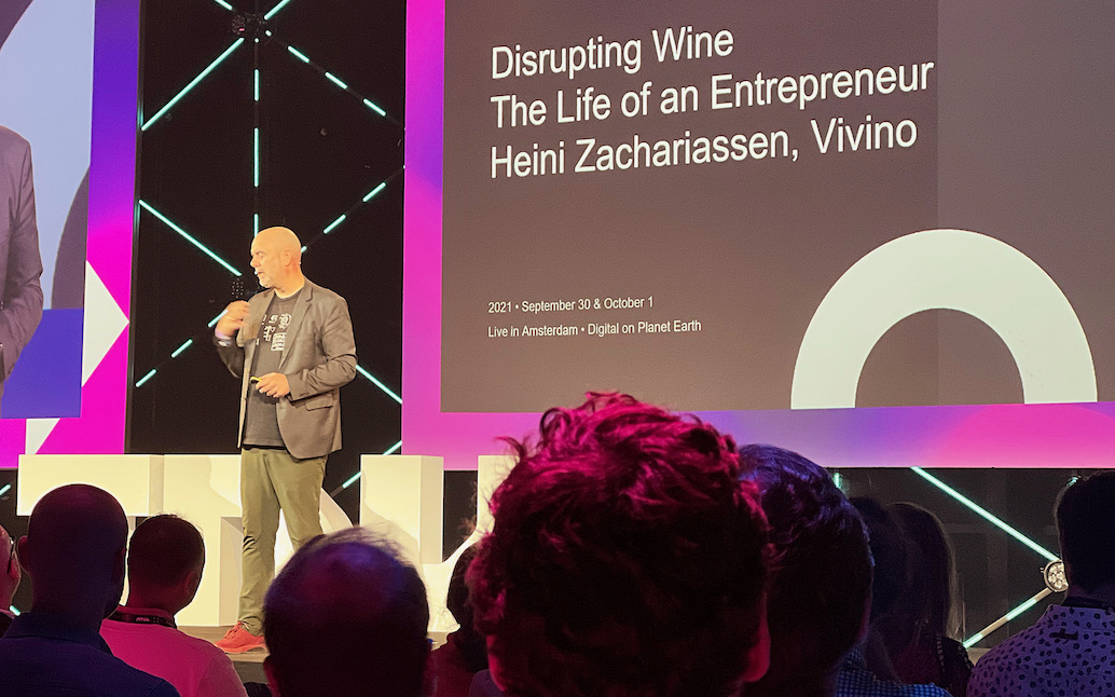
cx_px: 515
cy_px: 296
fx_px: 3069
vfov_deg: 12.9
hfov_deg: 20.6
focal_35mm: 101
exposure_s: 1/40
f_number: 2.8
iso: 250
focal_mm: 9
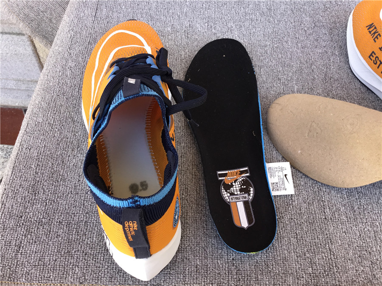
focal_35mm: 31
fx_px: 342
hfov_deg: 58.4
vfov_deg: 45.4
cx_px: 191
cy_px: 143
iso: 40
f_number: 2.4
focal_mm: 3.3
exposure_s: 1/100
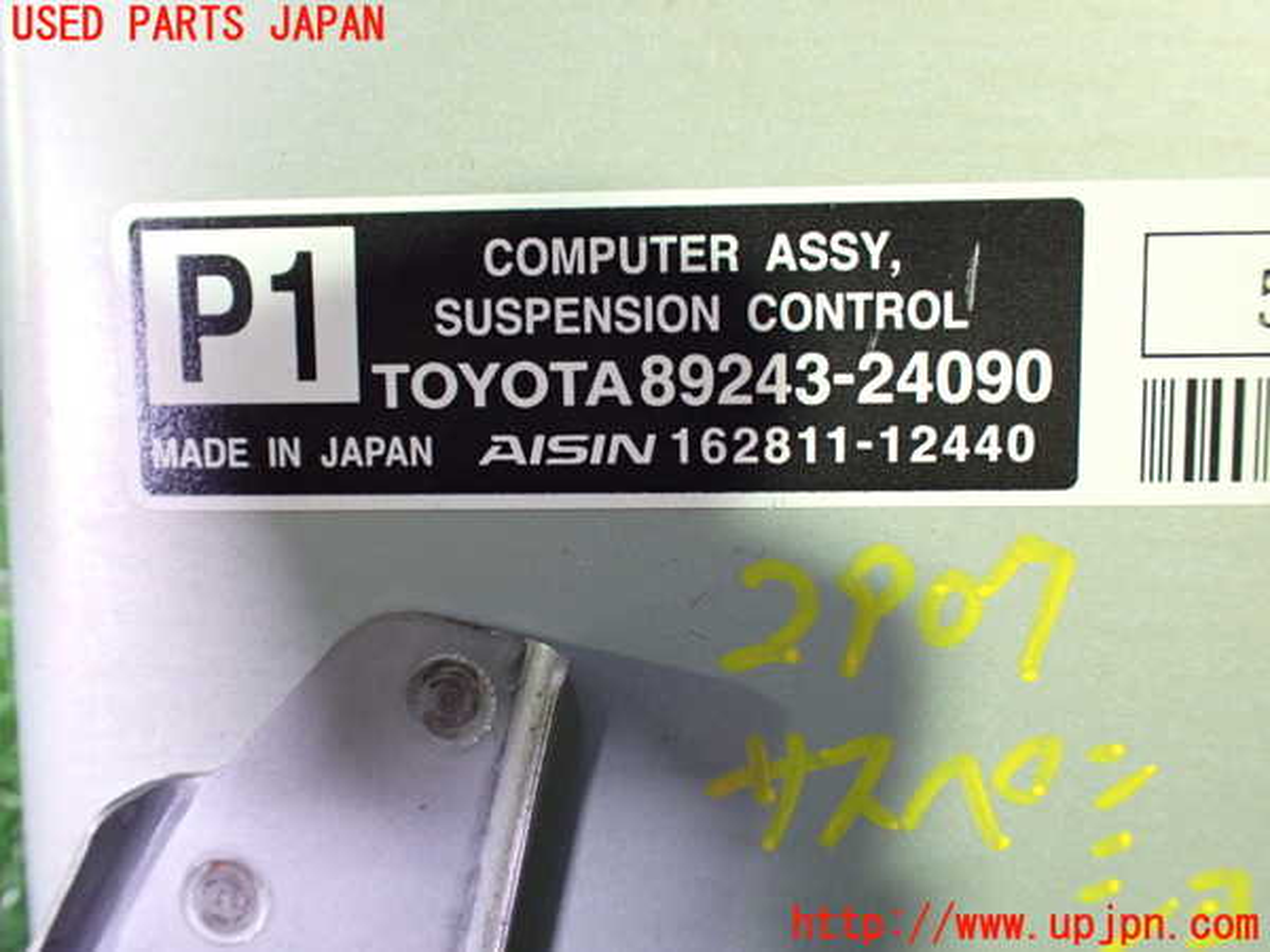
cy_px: 476
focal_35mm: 30
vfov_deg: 46.8
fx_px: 1101
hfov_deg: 60.0
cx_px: 635
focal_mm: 5.4
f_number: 2.3
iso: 800
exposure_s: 1/30
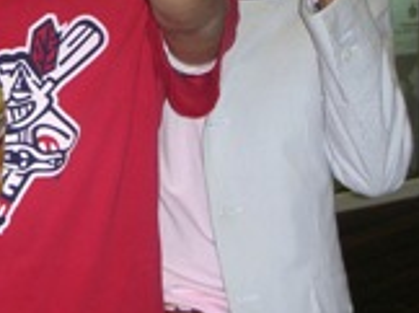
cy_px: -34
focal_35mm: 97
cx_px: -44
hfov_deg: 19.4
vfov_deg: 14.8
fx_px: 1172
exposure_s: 1/60.1
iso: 95
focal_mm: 5.8
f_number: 3
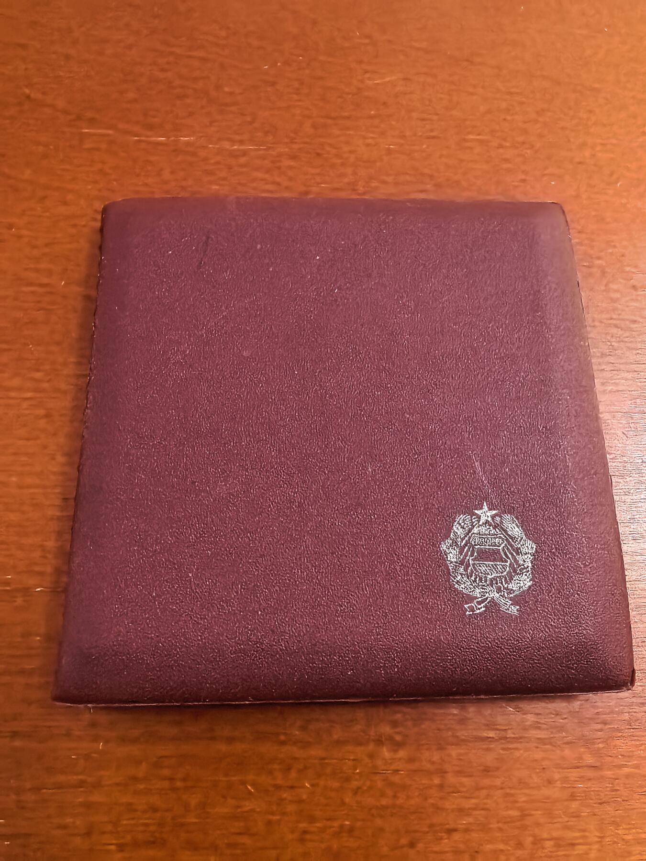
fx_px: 597
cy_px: 430
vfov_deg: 71.6
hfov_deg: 56.8
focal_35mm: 24
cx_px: 323
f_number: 2.2
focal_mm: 1.68
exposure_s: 1/16.7
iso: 1000
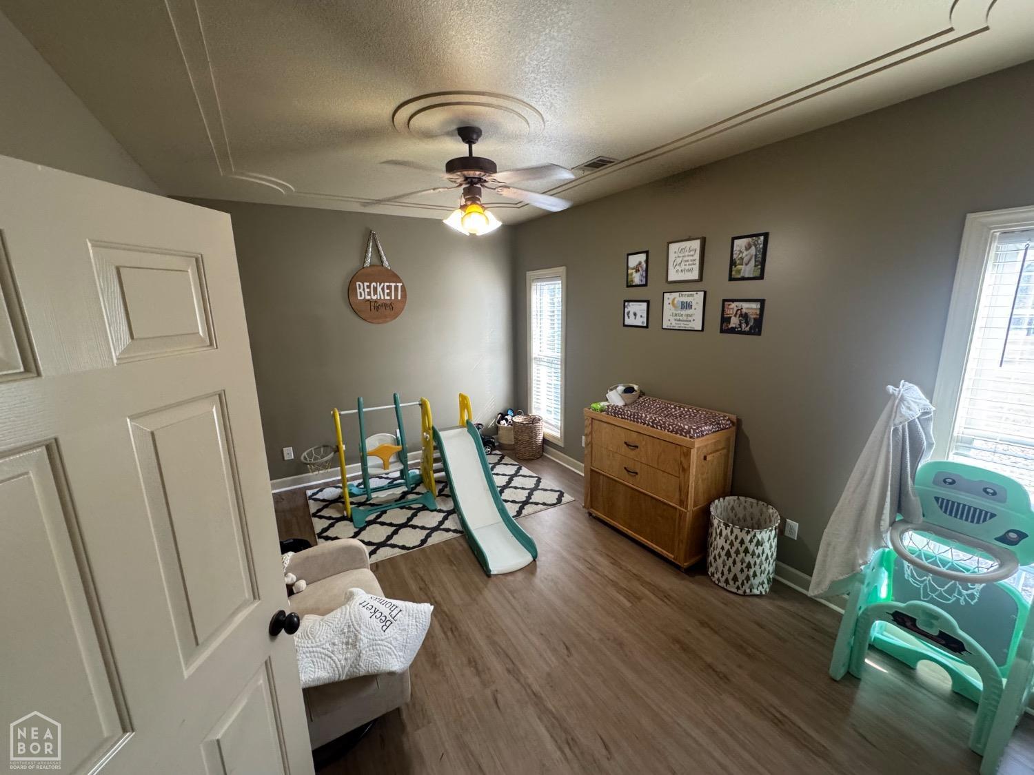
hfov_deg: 102.1
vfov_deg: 85.7
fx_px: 418
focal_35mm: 14
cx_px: 517
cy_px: 388
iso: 250
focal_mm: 2.22
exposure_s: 1/60
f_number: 2.2
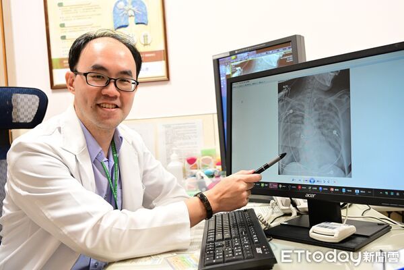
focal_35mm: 34
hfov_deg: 55.8
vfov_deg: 38.9
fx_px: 382
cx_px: 202
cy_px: 135
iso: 5000
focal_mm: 34
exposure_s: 1/250
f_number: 4
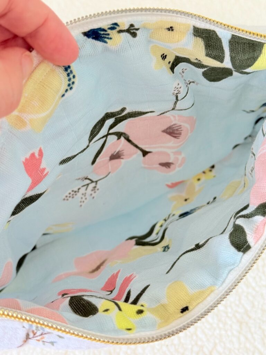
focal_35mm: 48
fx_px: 492
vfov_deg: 39.7
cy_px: 178
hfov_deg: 30.3
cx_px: 133
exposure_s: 1/120
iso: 160
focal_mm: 6.76
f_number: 1.78
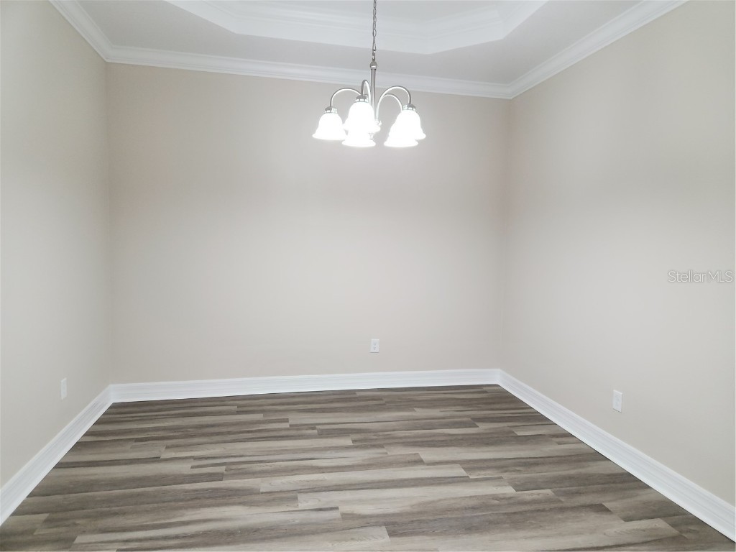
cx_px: 368
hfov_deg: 73.9
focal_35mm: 23
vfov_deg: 58.9
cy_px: 276
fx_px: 489
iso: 125
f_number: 1.8
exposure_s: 1/60
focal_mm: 5.4
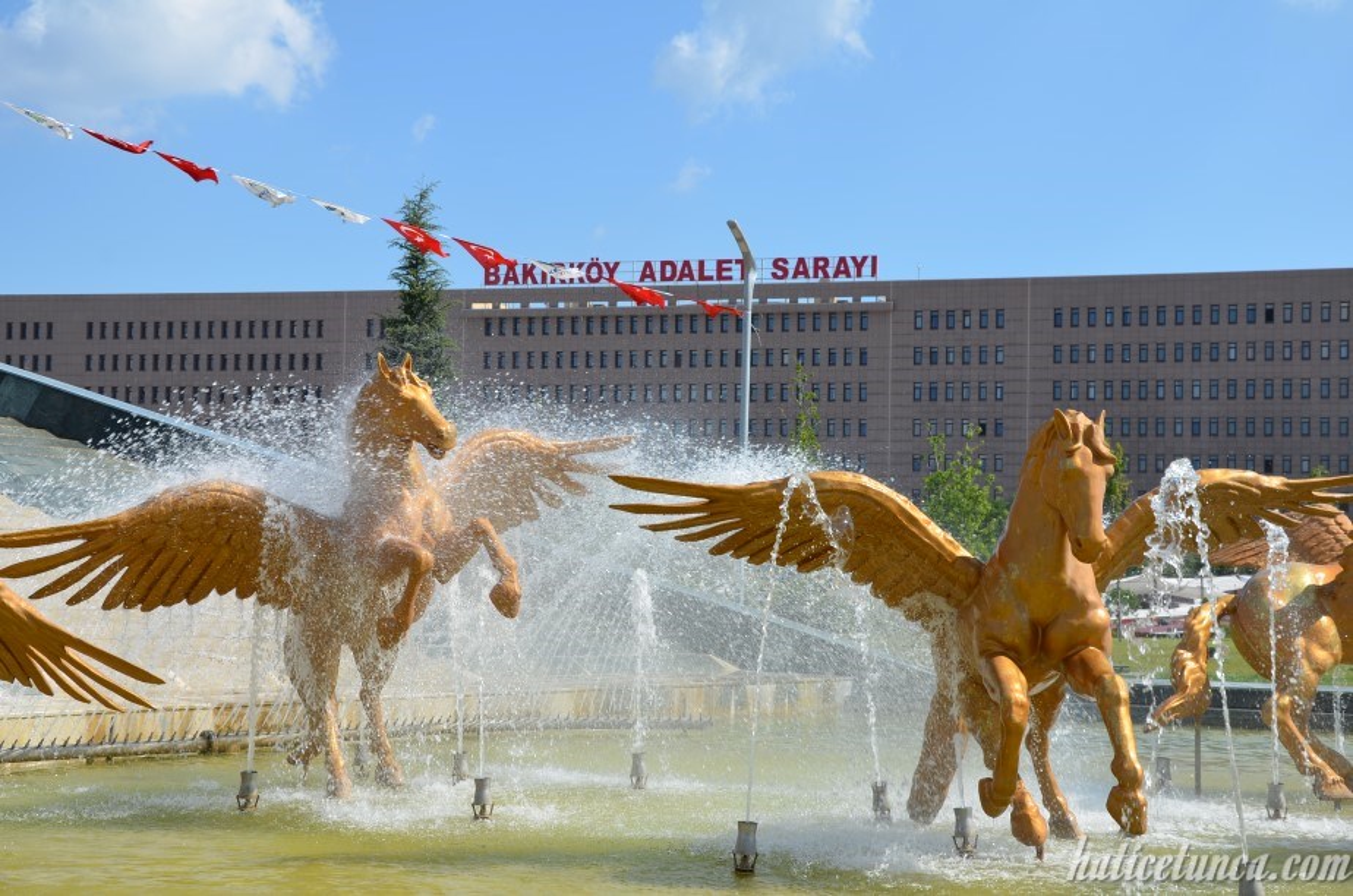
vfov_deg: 25.6
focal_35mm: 52
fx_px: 1969
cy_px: 448
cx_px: 676
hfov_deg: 37.9
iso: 100
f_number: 8
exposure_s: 1/250
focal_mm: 35
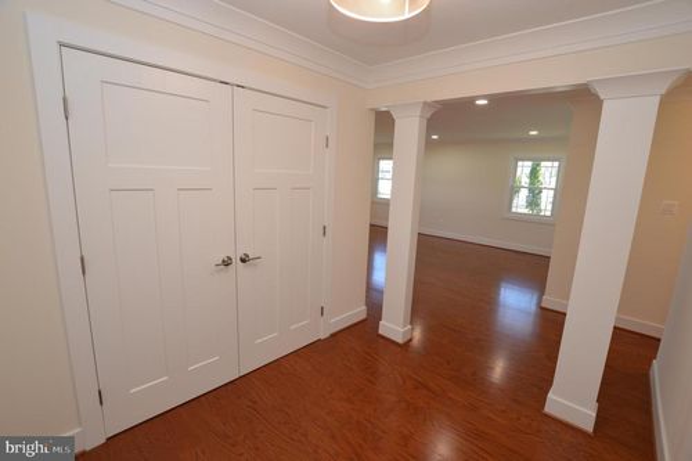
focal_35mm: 15
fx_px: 288
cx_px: 346
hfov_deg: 100.4
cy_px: 230
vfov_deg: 77.3
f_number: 5
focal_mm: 10
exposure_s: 1/100
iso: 400
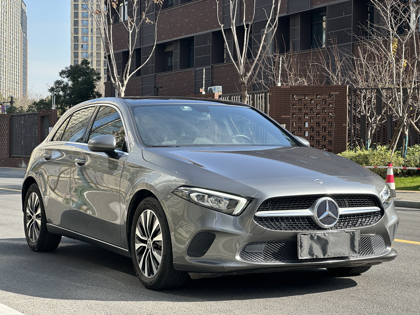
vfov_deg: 19.1
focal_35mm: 77
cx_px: 210
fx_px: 934
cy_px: 158
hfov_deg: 25.3
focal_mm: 9
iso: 32
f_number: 2.8
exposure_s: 1/245
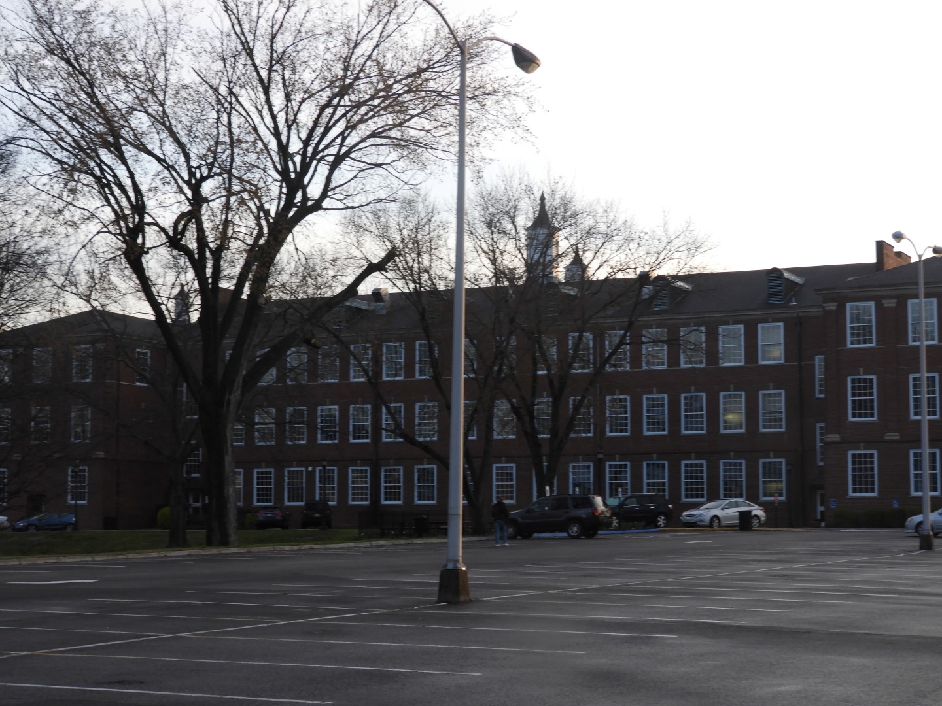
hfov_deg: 27.8
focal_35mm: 70
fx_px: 1905
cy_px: 353
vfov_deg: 21.0
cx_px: 471
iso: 100
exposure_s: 1/160
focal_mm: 12.5
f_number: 4.5
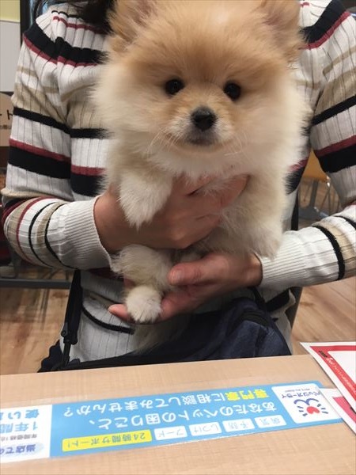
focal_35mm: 29
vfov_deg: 61.7
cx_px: 178
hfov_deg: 48.2
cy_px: 238
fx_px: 398
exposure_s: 1/30
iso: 25
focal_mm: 4.15
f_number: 2.2
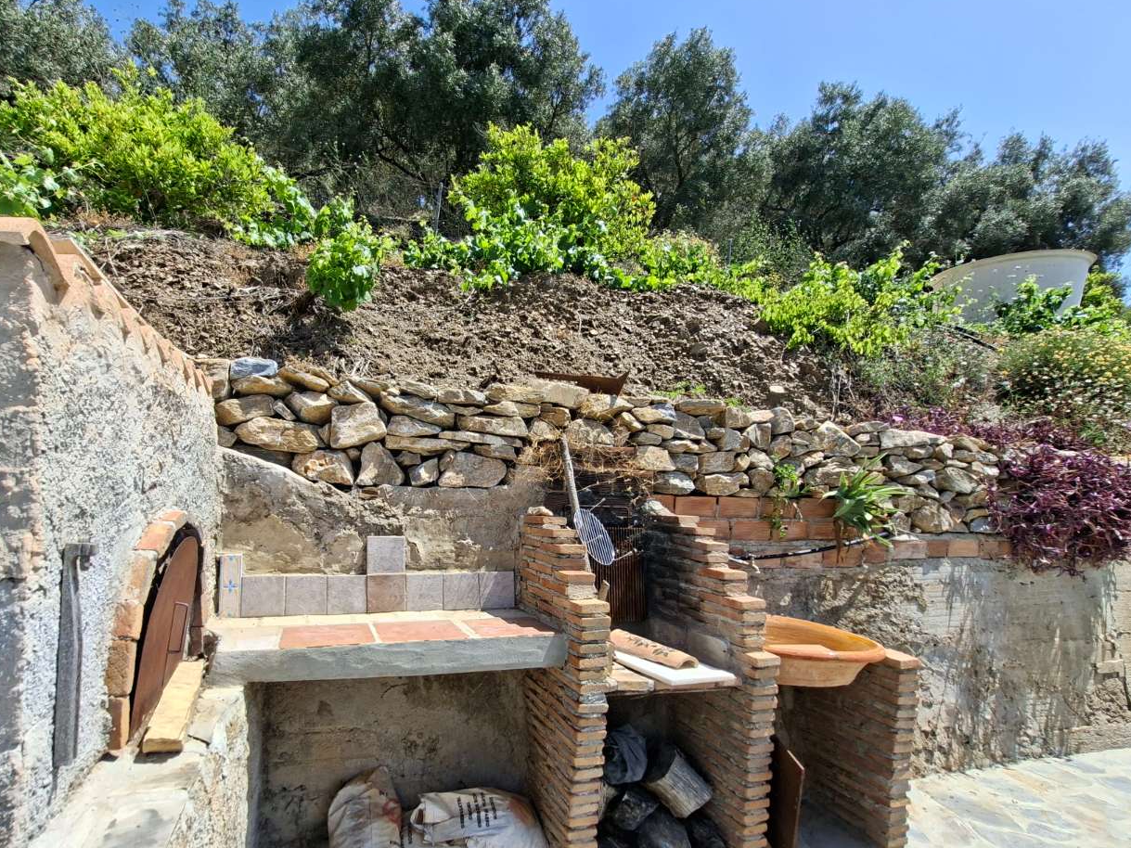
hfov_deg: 93.6
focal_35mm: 16
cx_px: 467
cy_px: 509
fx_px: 523
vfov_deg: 77.2
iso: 40
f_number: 2.2
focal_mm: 1.74
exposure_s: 1/870
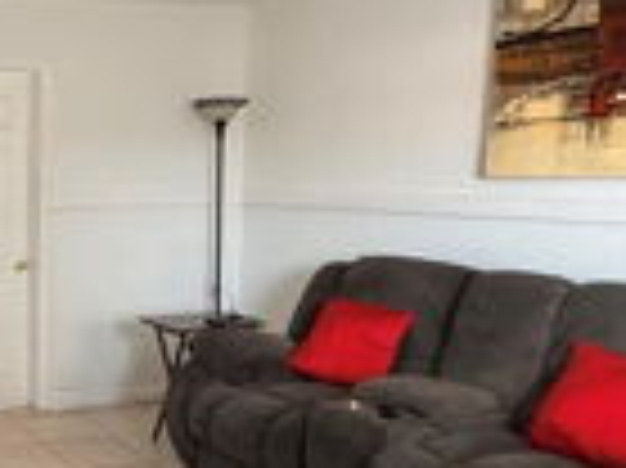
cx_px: -92
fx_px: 777
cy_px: 238
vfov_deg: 33.5
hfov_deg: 36.0
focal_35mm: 43
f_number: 2.2
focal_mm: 2.22
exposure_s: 1/60
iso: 250
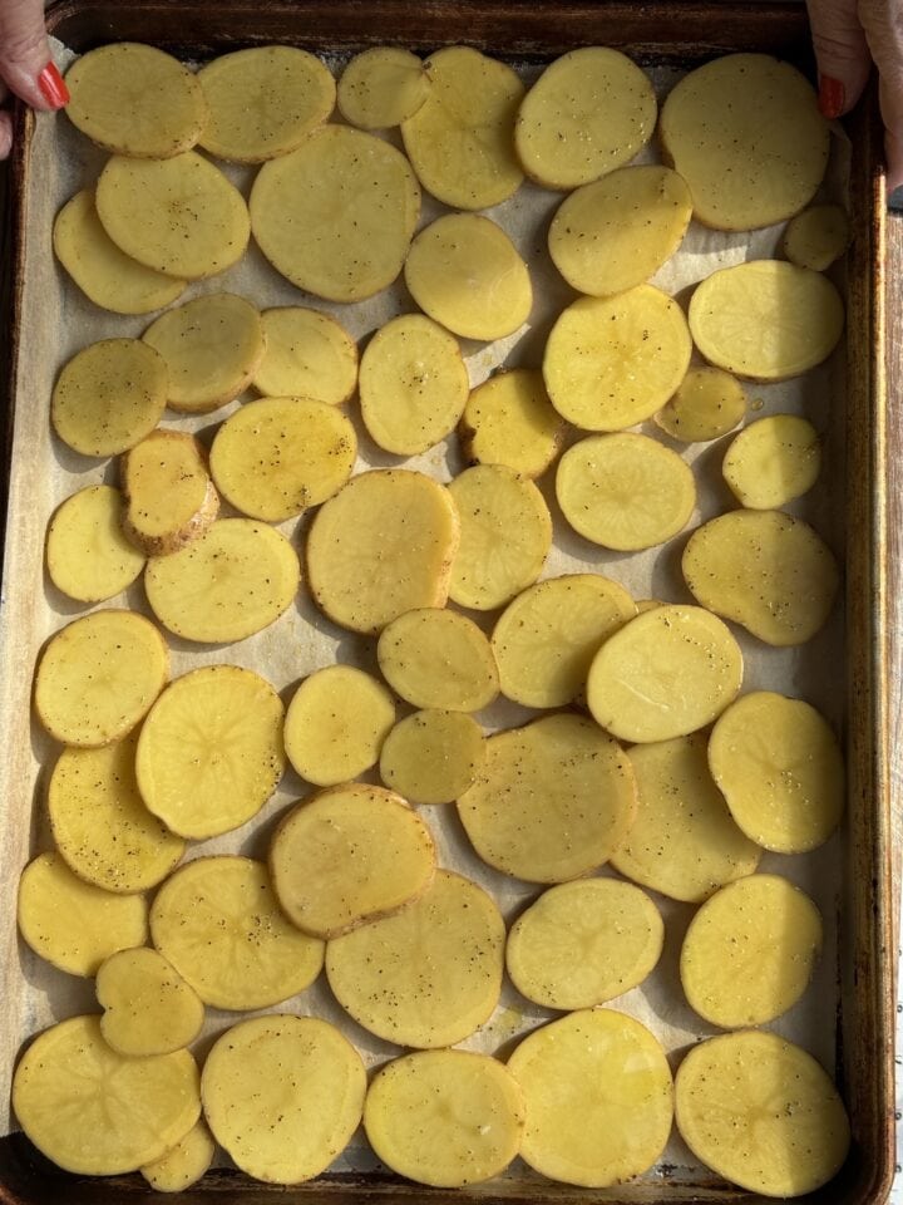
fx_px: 1670
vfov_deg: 39.7
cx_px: 452
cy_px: 602
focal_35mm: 48
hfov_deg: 30.3
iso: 64
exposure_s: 1/1287
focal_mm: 6.76
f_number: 1.78
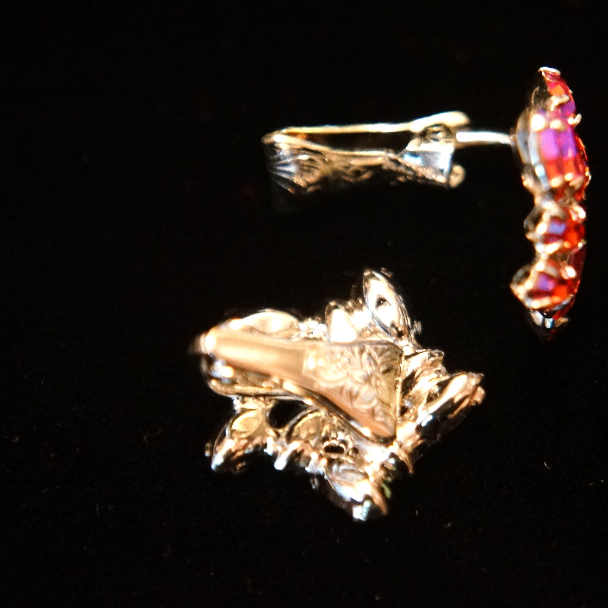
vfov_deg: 16.2
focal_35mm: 108
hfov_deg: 16.2
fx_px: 2139
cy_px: 304
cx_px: 391
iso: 3200
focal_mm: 55
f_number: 5.6
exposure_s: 1/13
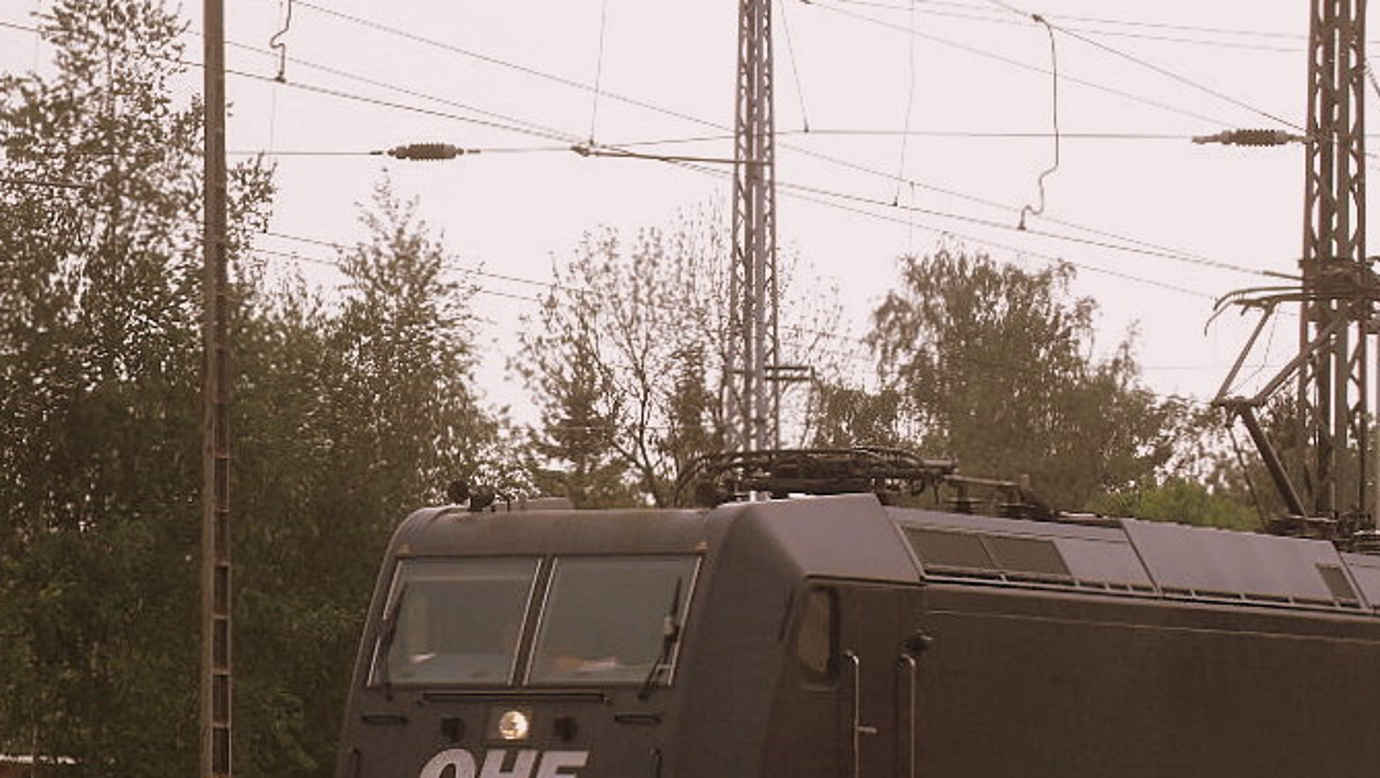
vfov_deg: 7.1
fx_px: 6223
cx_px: 697
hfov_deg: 12.7
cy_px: 788
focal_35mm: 170
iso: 80
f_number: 5.2
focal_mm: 18.1
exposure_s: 1/180
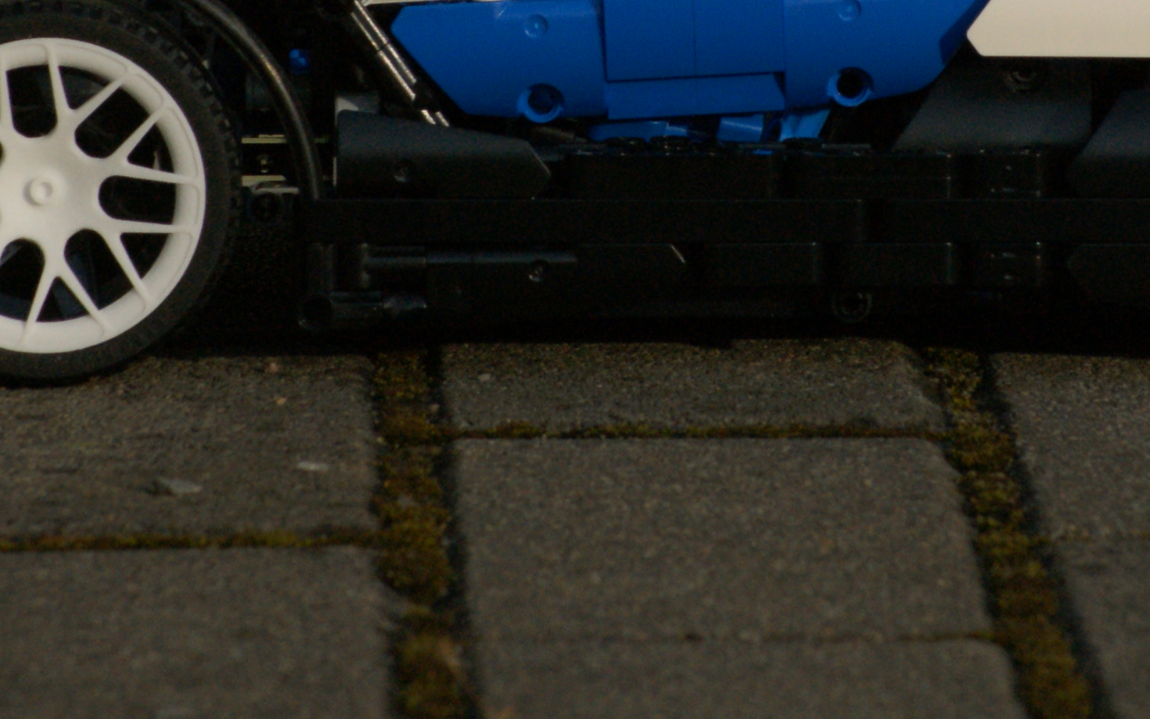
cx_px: 781
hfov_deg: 4.8
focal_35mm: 435
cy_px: -139
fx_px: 13647
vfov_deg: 3.0
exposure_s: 1/1000
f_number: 10
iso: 400
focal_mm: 105
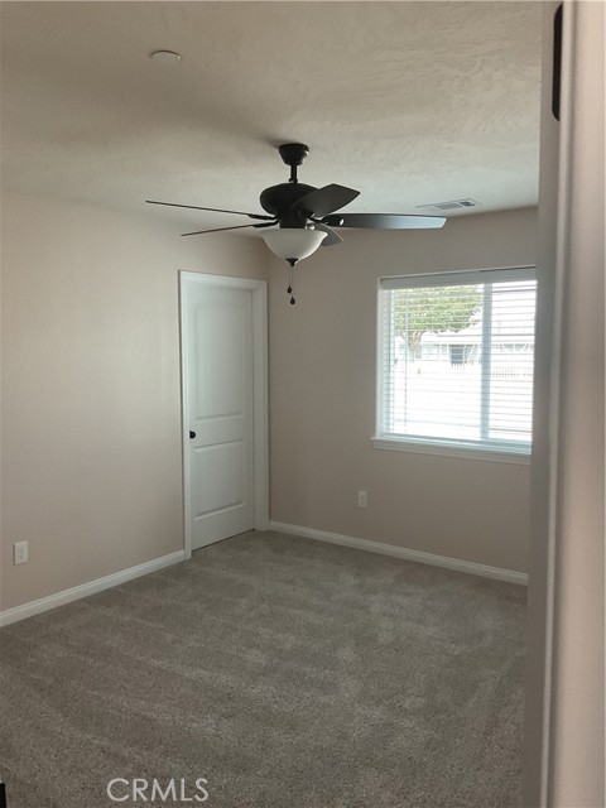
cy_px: 404
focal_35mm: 29
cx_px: 303
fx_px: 677
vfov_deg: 61.7
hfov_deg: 48.2
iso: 125
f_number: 1.8
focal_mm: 3
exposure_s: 1/60
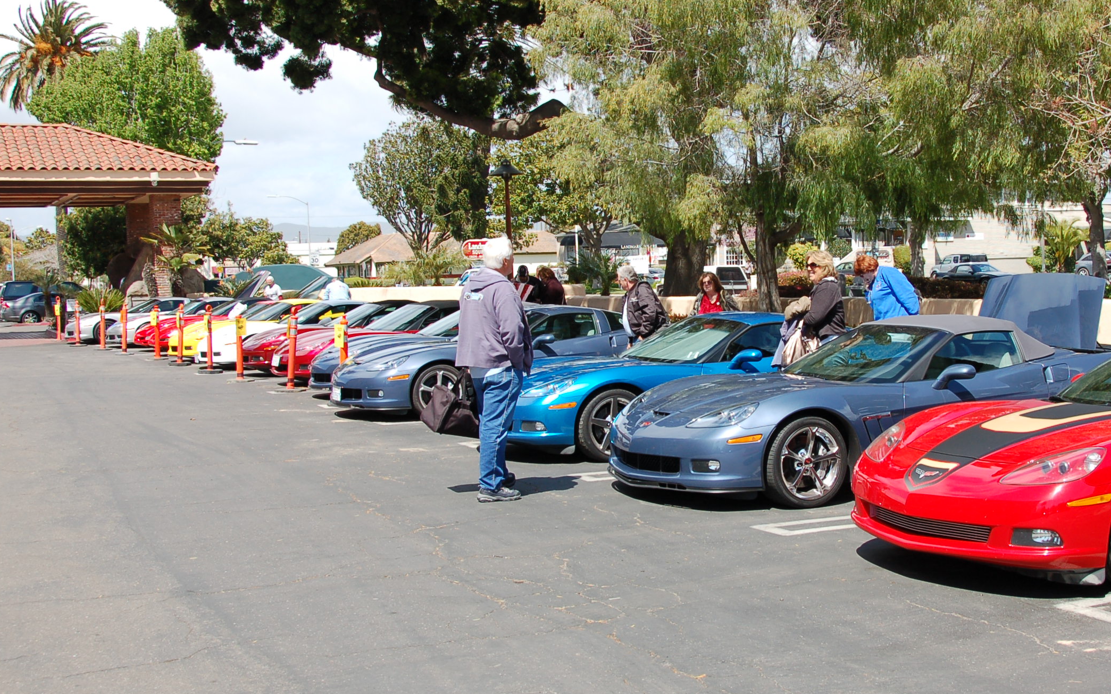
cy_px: 342
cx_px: 716
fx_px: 1332
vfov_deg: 29.2
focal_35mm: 44
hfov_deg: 44.8
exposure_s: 1/250
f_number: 8
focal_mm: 20
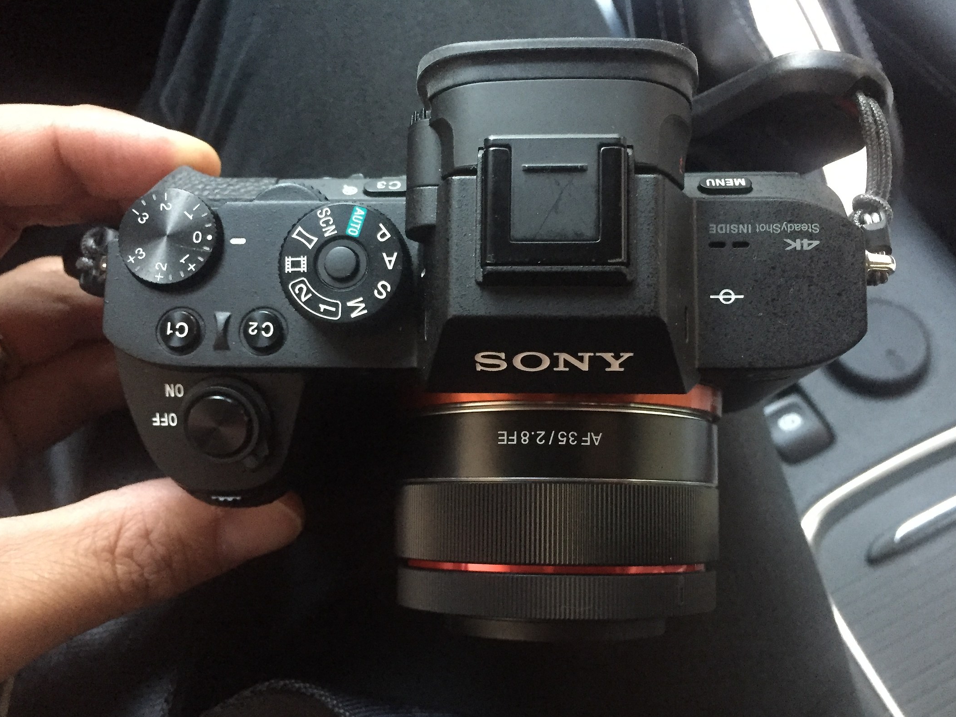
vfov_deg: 42.9
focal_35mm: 33
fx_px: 911
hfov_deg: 55.3
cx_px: 512
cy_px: 406
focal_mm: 4.15
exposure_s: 1/17
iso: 400
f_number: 2.2
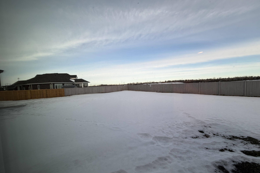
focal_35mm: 15
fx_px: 108
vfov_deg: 77.3
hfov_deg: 100.4
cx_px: 129
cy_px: 91
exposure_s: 1/770
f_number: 2.2
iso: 32
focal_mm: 2.22
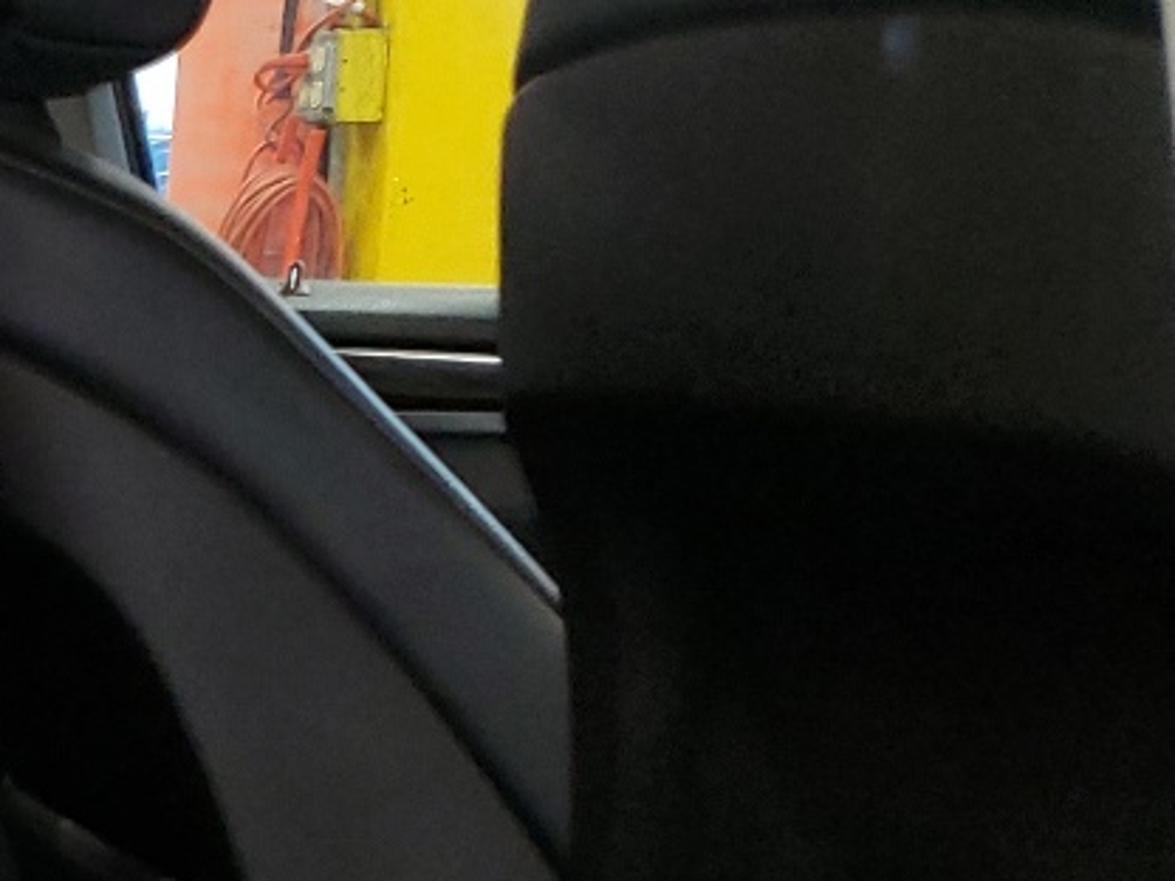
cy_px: 1124
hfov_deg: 16.3
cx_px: -991
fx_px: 3394
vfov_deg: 14.2
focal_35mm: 100
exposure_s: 1/24
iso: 135
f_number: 1.5
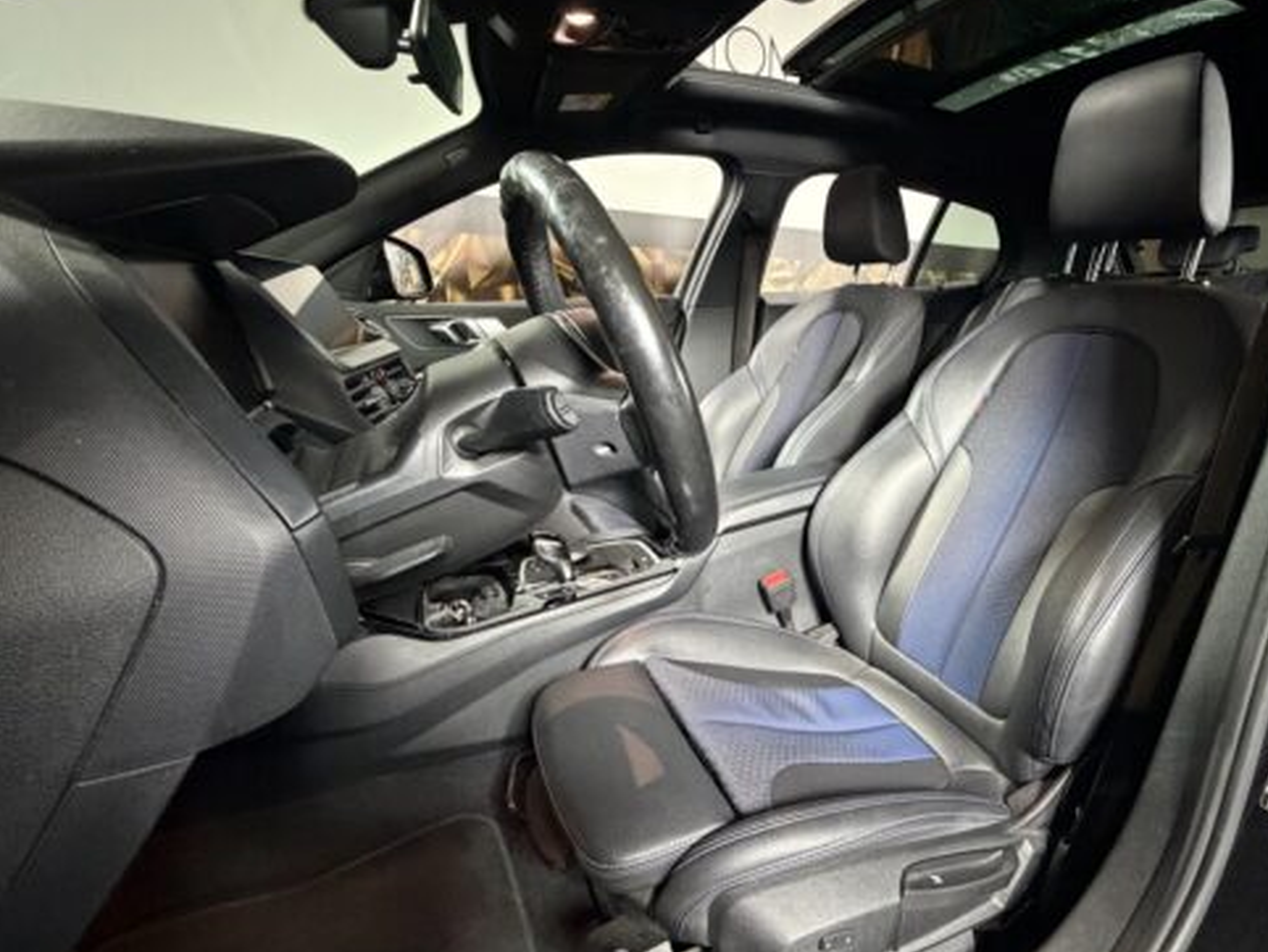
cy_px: 493
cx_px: 771
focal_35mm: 18
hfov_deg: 86.4
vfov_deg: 71.6
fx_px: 660
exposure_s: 1/33
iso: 1000
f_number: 2.2
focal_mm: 2.22
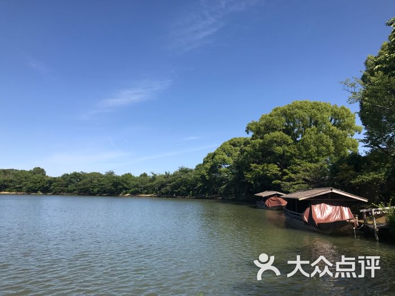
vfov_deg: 49.7
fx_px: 320
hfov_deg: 63.4
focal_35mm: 28
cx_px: 198
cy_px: 148
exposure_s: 1/2457
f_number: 1.8
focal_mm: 3.99
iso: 20
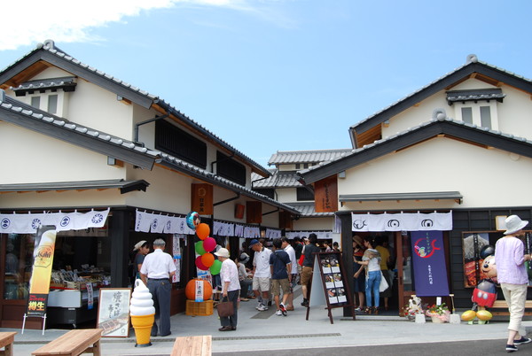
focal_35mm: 33
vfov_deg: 40.1
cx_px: 266
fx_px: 488
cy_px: 178
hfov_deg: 57.2
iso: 100
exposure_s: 1/160
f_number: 6.3
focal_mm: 22
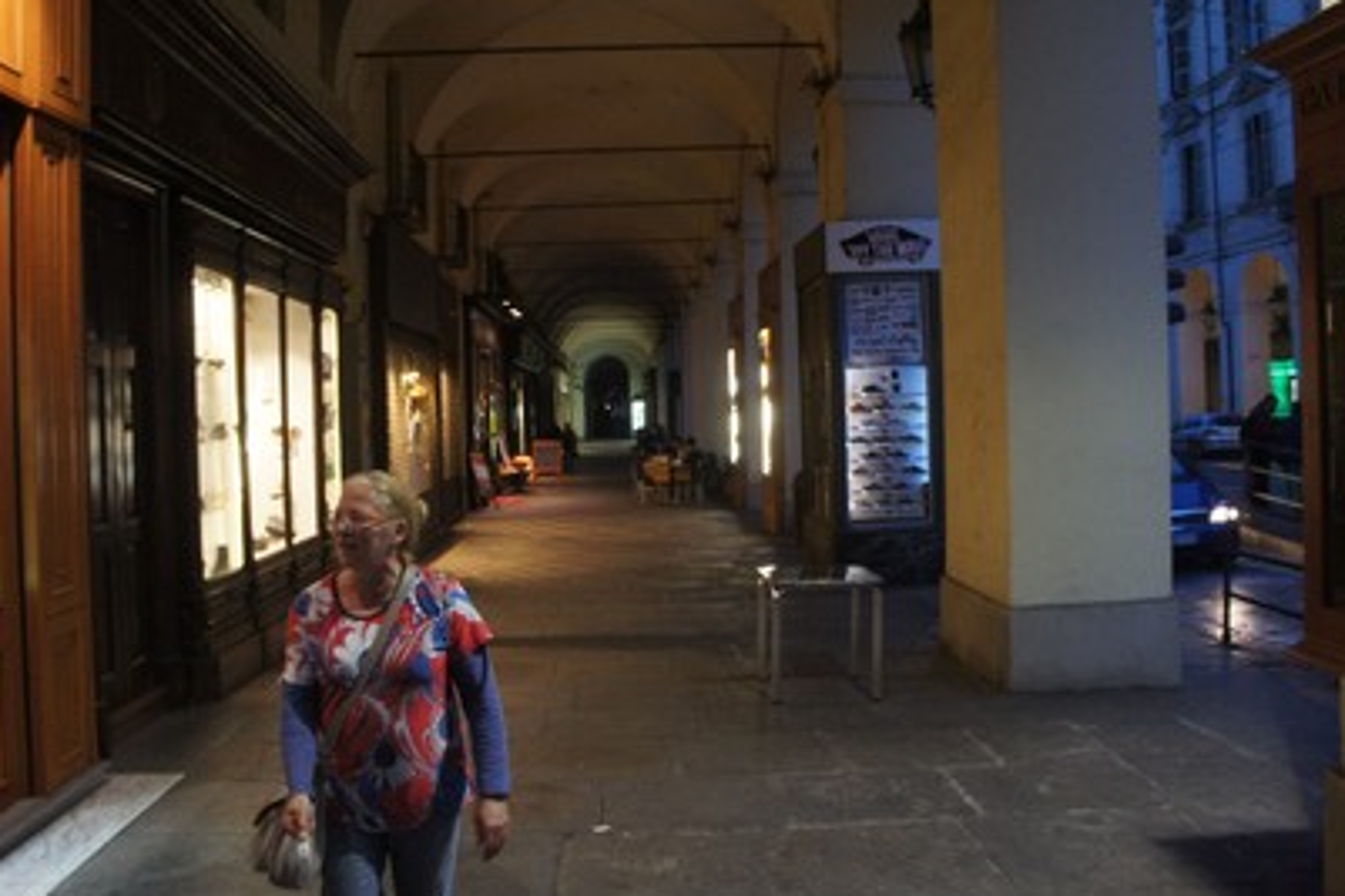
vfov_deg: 42.2
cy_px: 406
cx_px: 657
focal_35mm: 31
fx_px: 1158
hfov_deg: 60.3
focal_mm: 18
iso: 1600
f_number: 3.5
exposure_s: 1/60
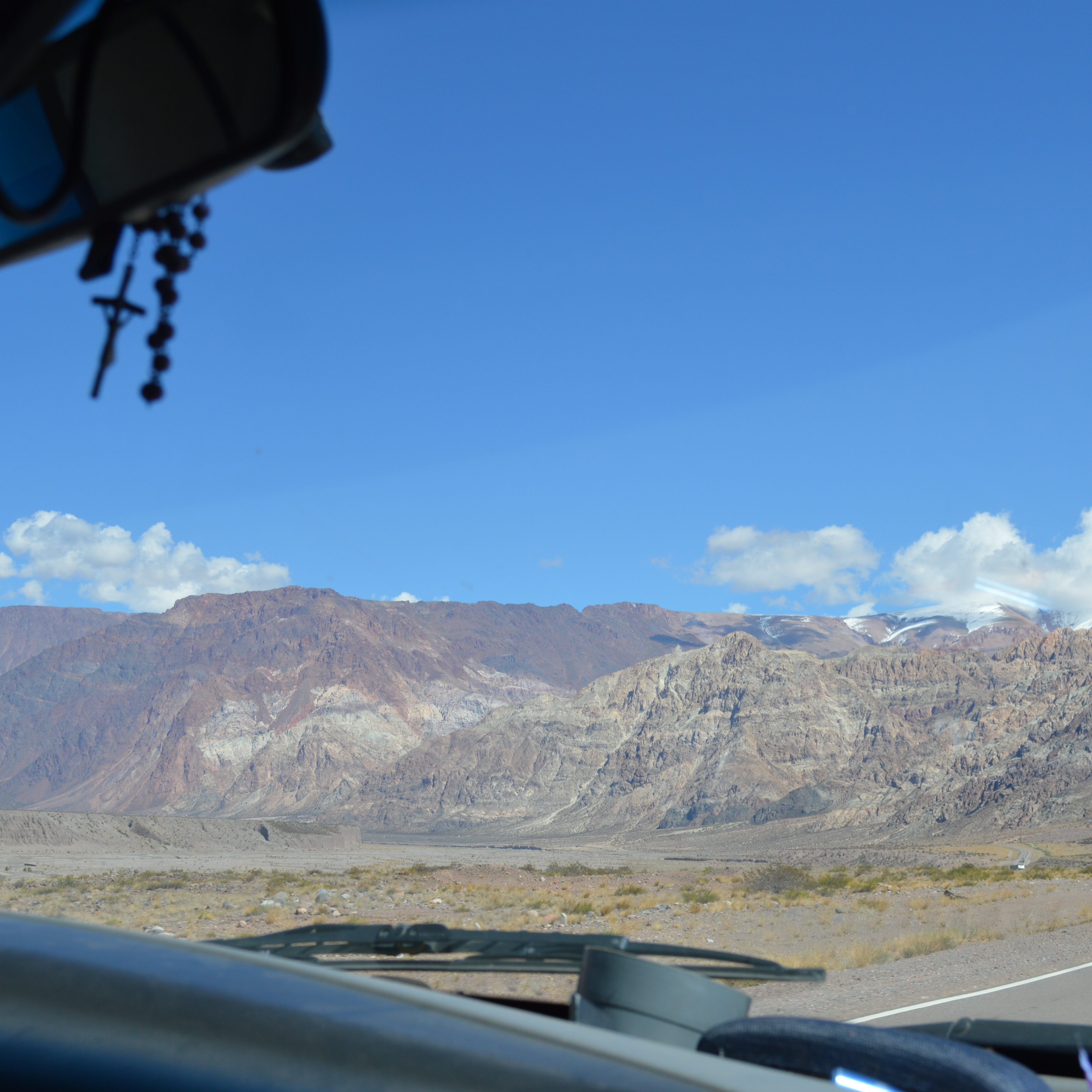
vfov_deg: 34.0
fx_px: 1785
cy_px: 546
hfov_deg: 34.0
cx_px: 489
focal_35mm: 50
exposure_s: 1/250
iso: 100
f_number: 8
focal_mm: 26
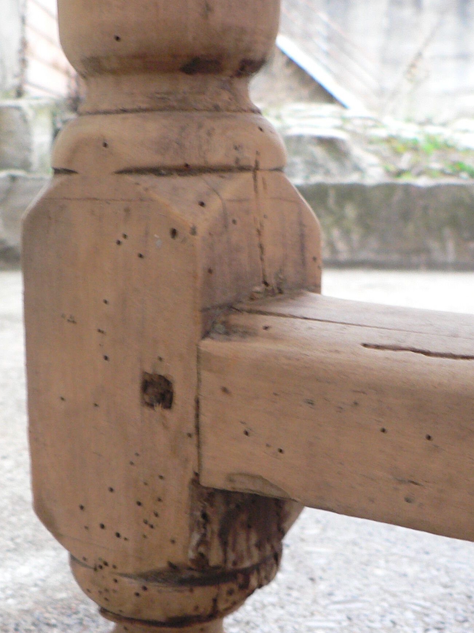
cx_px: 227
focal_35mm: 53
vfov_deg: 35.7
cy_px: 431
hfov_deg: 27.5
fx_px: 968
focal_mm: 6
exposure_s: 1/10
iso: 200
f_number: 2.8
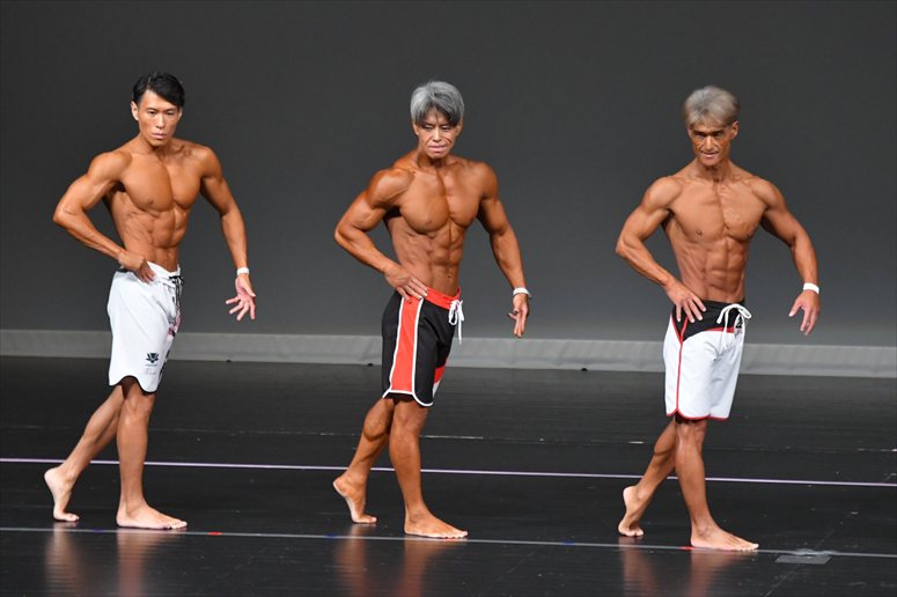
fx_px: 7471
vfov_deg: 4.6
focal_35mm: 300
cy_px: 298
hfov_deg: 6.9
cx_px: 448
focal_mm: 200
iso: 4000
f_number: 5.6
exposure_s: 1/400
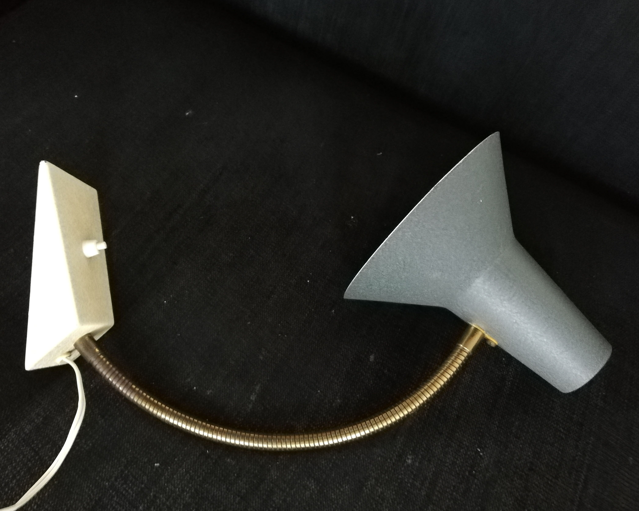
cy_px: 251
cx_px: 328
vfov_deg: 51.5
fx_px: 529
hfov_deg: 62.2
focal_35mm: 28
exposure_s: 1/16.7
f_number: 2.2
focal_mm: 3.81
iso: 1250
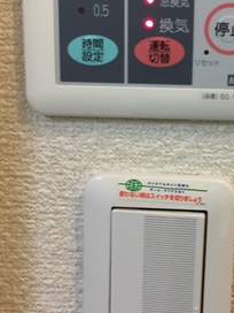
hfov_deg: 22.7
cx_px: 176
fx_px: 577
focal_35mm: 64
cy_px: 114
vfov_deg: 30.1
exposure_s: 1/30
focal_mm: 4.15
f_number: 2.2
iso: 80
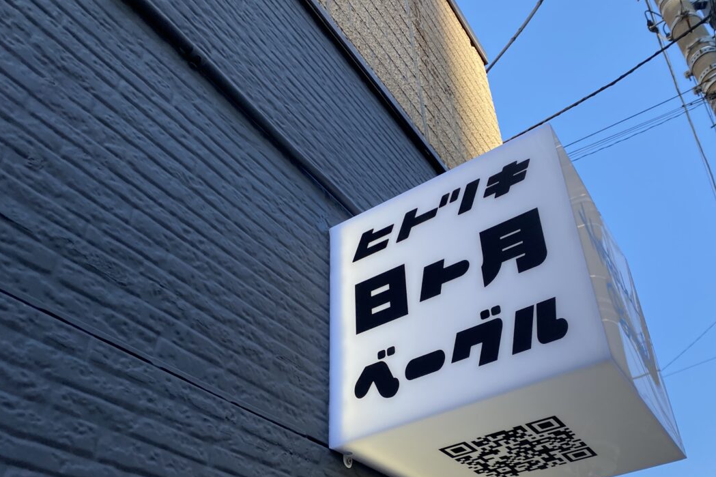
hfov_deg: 56.9
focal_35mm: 33
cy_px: 316
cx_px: 421
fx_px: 656
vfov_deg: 39.5
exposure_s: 1/747
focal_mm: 4.25
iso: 32
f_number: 1.8
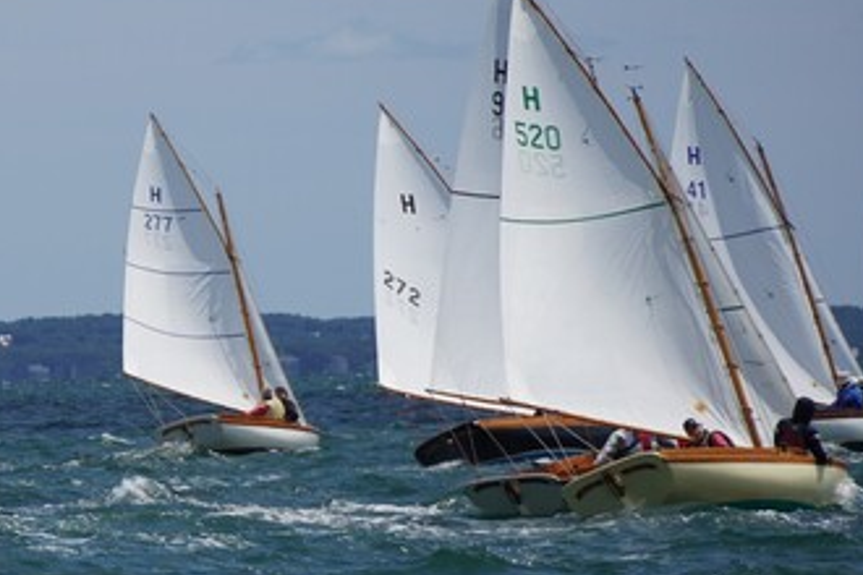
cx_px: -107
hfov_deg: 4.2
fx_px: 11775
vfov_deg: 2.8
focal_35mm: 491
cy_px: 365
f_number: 5.6
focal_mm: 135
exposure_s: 1/1250
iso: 125
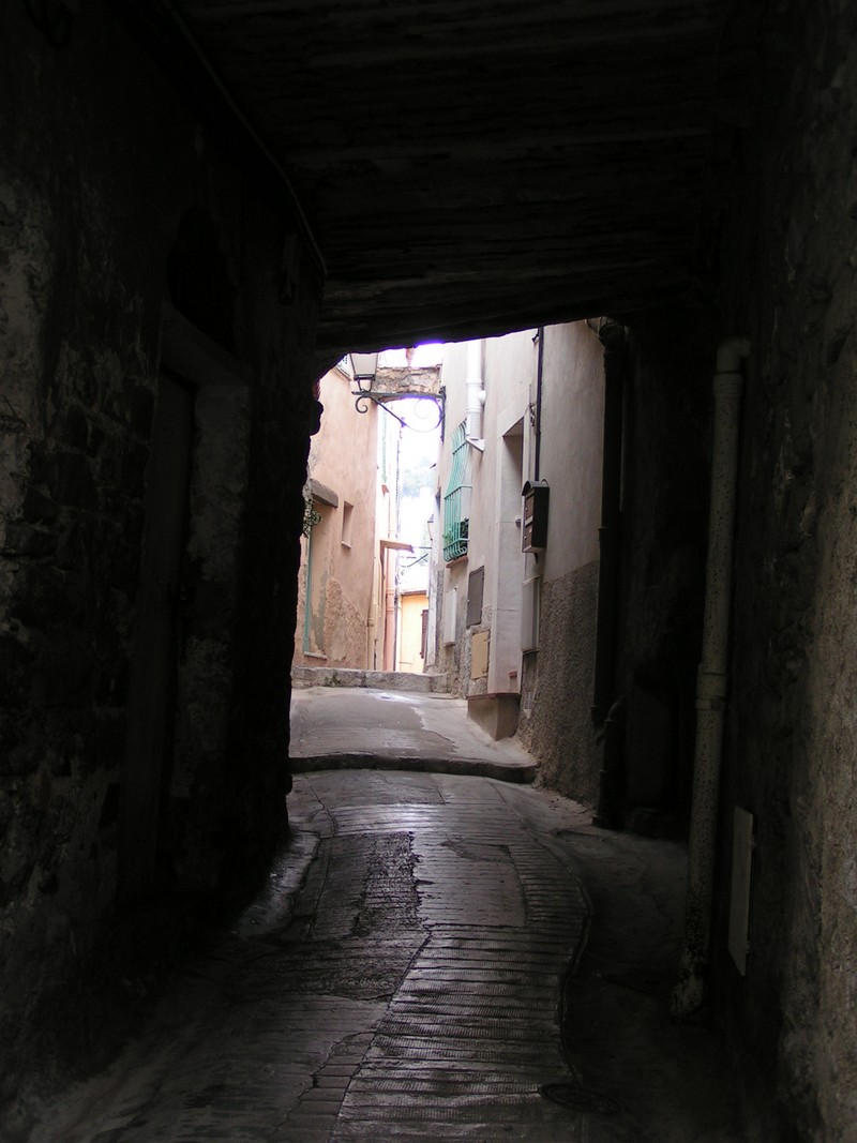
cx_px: 428
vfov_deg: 42.1
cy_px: 572
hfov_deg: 32.2
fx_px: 1486
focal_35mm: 45
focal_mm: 6.9
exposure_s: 1/50
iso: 50
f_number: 2.8
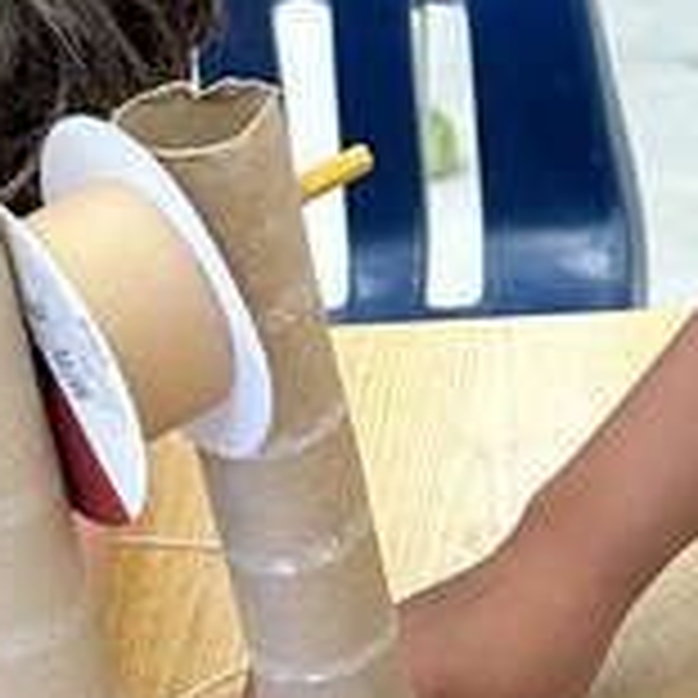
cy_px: 567
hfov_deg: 12.4
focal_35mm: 140
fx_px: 3194
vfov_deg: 12.4
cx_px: 518
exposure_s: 1/60
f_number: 1.78
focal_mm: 6.86
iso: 125
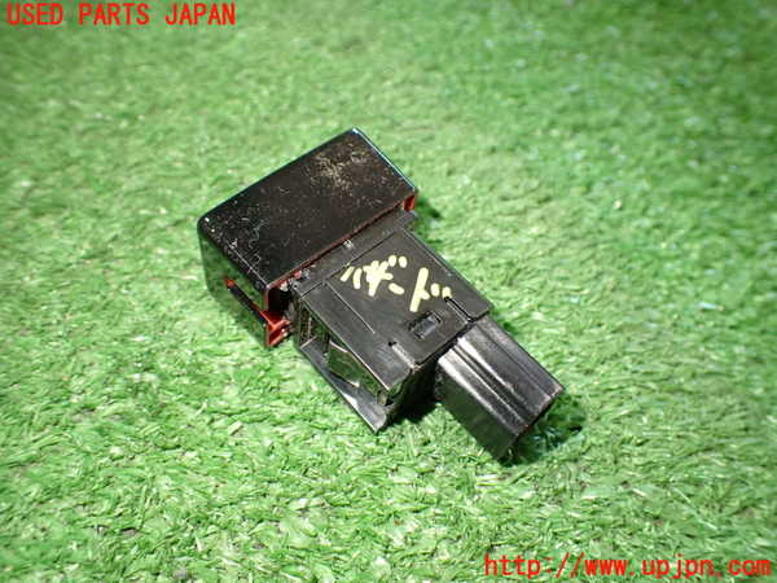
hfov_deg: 60.0
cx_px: 388
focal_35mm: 30
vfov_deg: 46.8
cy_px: 292
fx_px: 673
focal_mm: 5.4
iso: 800
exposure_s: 1/80
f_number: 2.3
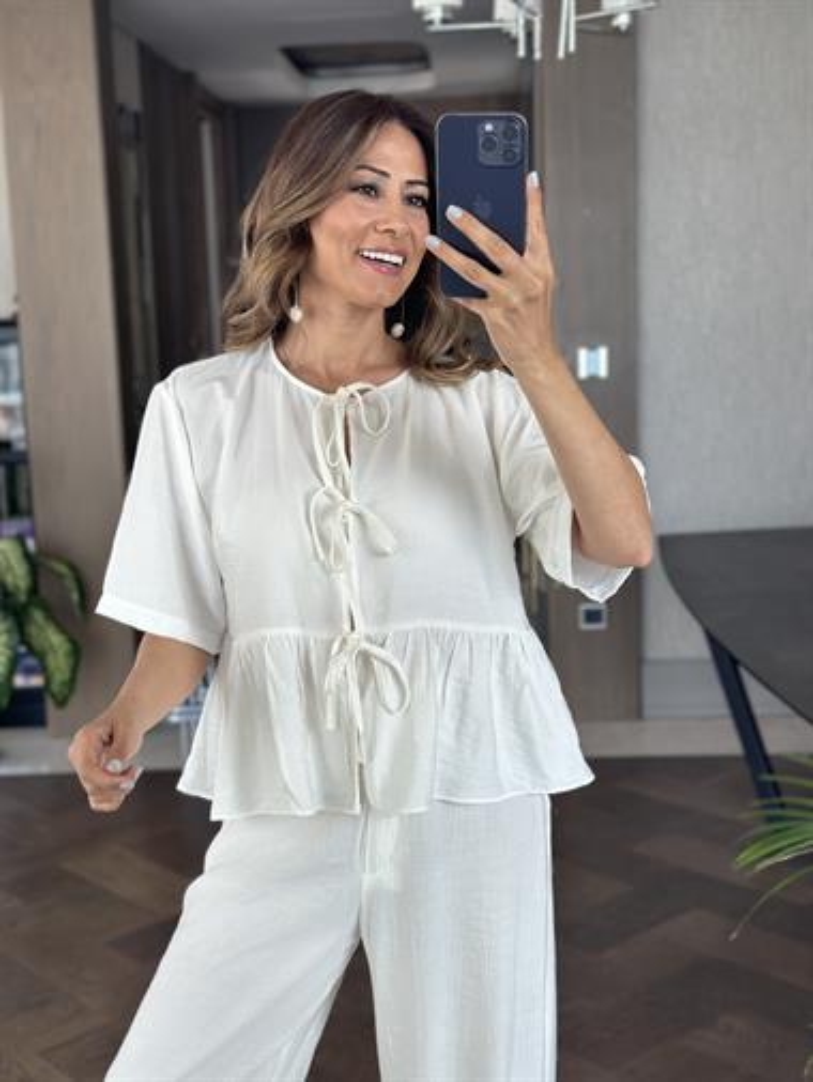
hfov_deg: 30.3
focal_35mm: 48
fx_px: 1502
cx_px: 406
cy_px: 541
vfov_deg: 39.6
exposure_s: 1/178
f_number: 1.78
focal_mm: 6.86
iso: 80
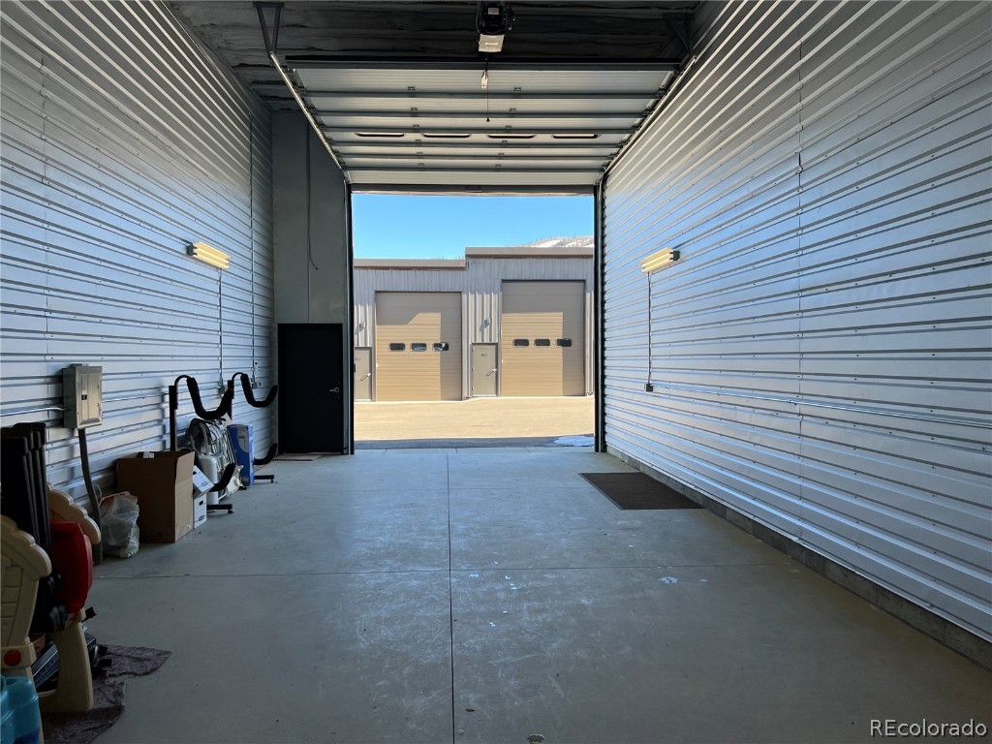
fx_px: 745
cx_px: 496
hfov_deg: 67.3
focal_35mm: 26
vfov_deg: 53.1
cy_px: 372
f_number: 1.5
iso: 50
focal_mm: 5.7
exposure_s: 1/700
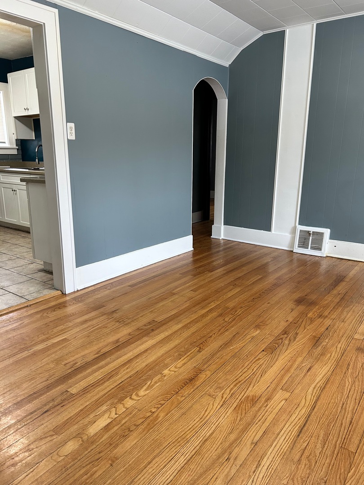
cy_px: 242
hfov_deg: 53.1
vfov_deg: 67.3
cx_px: 182
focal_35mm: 26
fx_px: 365
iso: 160
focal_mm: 5.7
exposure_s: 1/60
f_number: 1.5
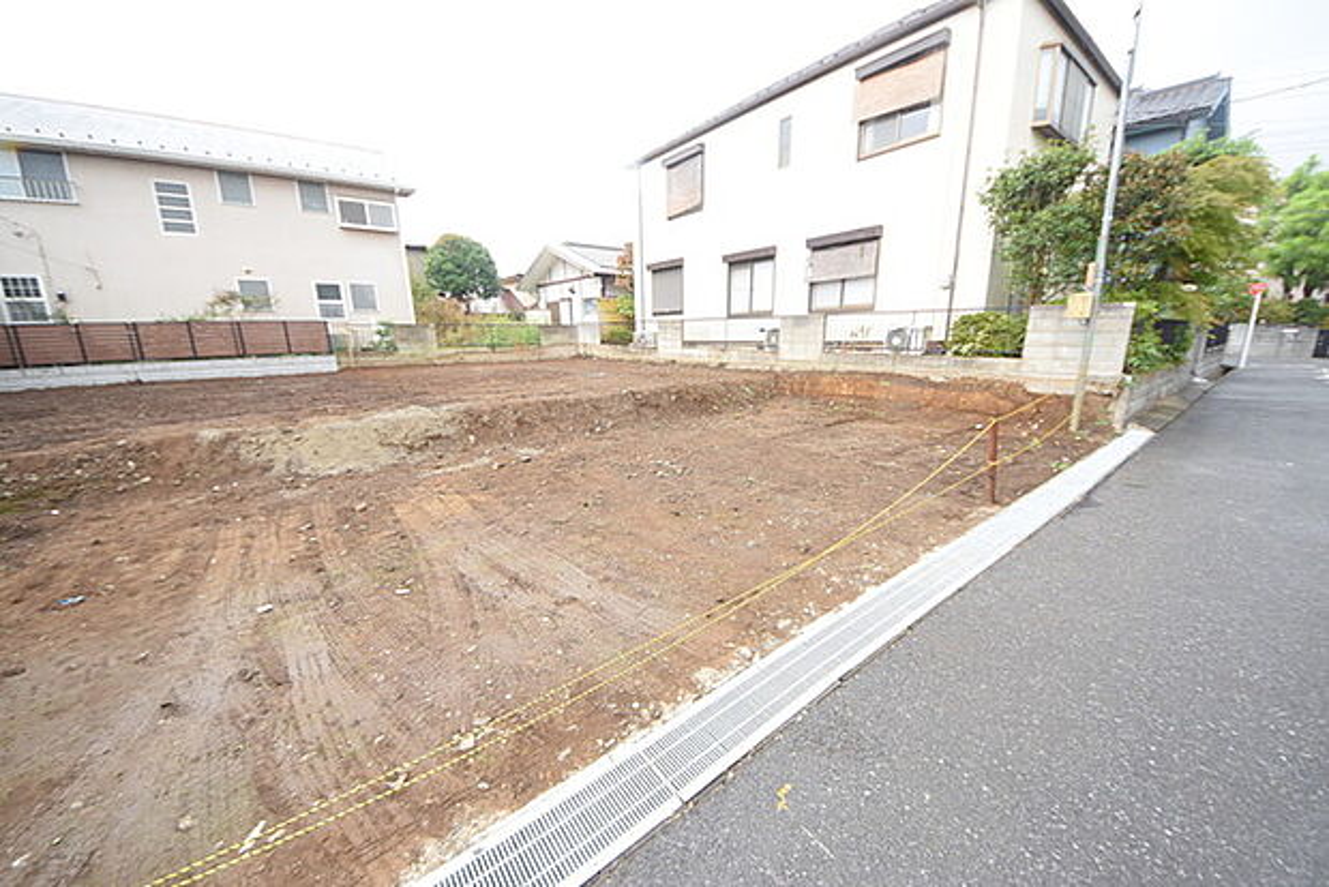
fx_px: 443
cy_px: 444
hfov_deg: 112.6
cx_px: 664
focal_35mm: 12
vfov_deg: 90.1
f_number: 5.6
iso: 400
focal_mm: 8
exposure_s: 1/125
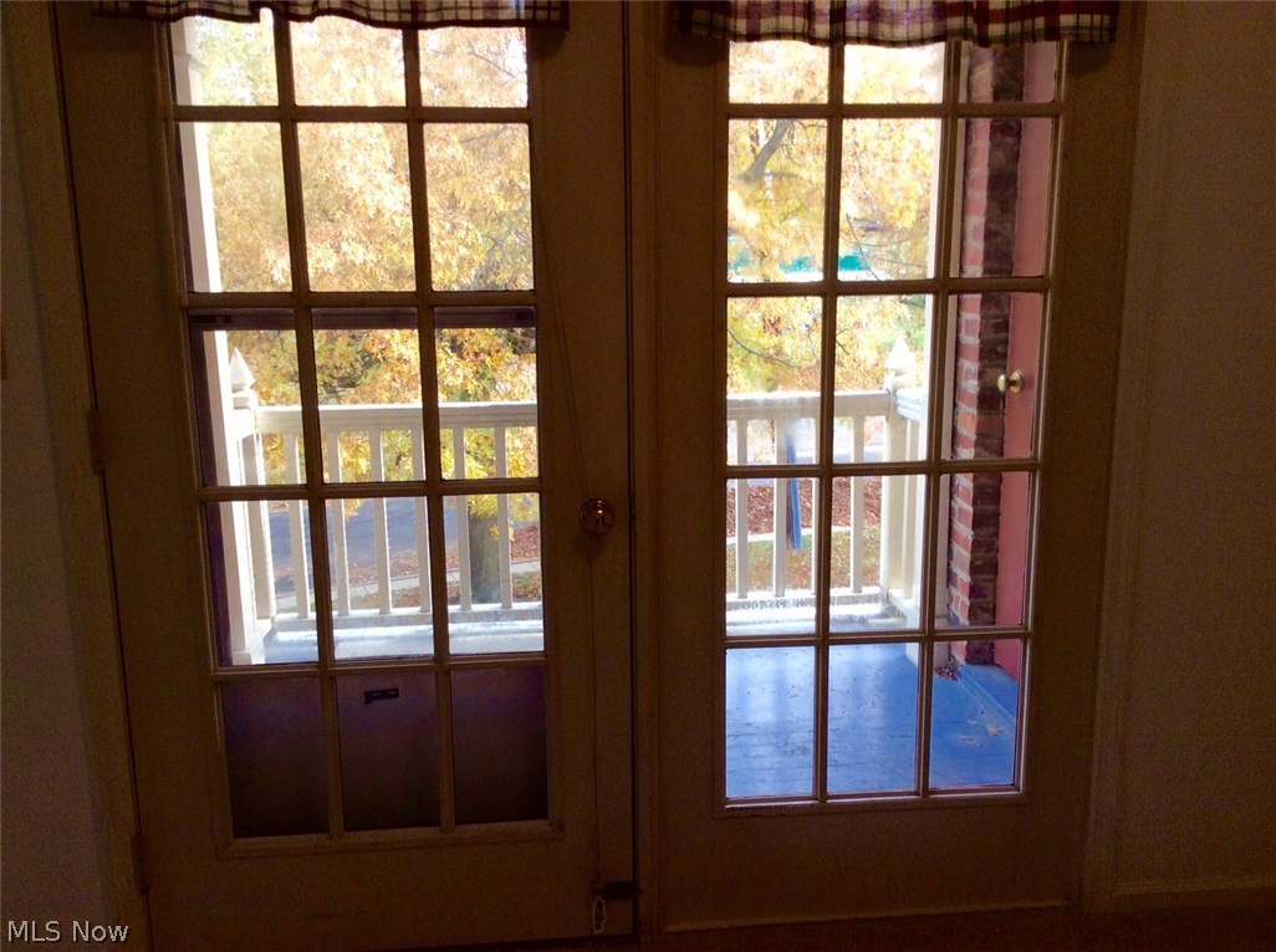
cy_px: 476
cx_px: 638
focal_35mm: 32
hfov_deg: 56.9
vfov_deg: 44.0
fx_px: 1178
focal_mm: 3.3
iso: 32
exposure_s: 1/60
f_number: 2.4
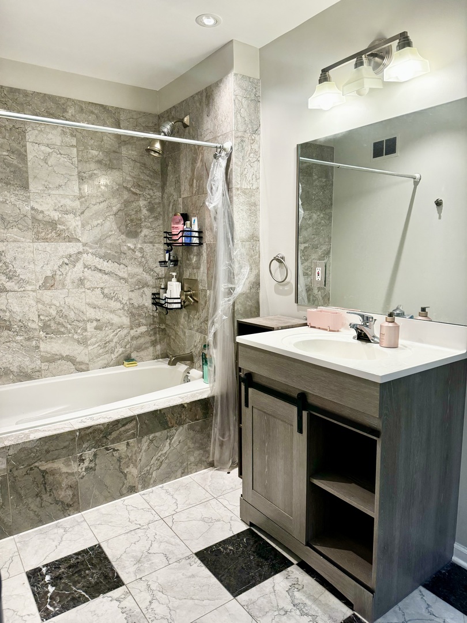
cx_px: 234
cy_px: 312
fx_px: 432
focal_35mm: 24
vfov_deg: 71.6
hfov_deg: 56.8
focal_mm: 6.76
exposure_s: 1/120
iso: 160
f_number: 1.78
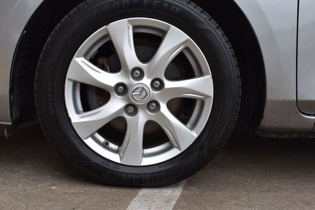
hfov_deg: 38.9
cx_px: 158
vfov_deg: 26.5
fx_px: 446
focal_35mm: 51
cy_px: 105
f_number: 10
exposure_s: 1/200
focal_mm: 34
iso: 400
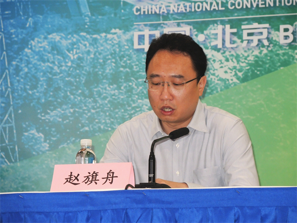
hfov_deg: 11.3
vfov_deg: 8.5
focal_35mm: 175
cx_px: 148
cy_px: 112
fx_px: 1501
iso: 640
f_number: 4
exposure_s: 1/200
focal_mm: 37.4
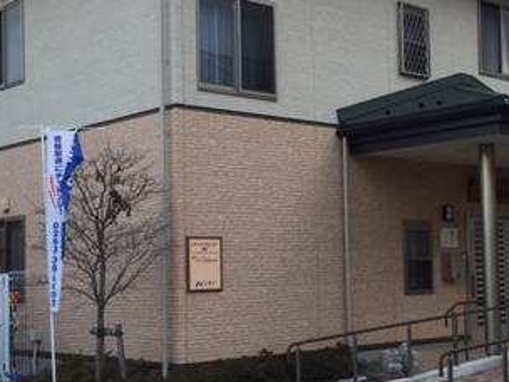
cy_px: 213
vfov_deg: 24.0
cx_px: 342
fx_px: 897
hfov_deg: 31.4
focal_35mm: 61
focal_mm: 4.15
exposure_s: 1/170
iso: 32
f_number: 2.2
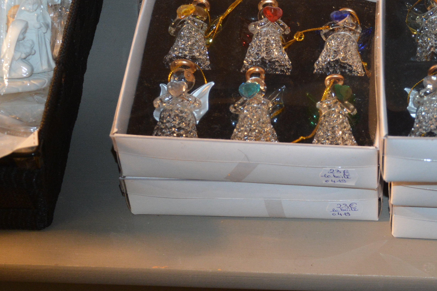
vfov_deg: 12.2
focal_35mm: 111
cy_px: 7
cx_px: 356
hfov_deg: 18.2
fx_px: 1347
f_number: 4
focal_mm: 28
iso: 800
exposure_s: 1/60
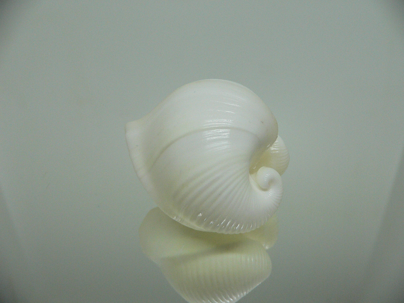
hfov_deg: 52.6
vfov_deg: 40.7
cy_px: 152
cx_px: 202
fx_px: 408
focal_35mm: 35
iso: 200
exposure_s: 1/60
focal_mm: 4.6
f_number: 2.8
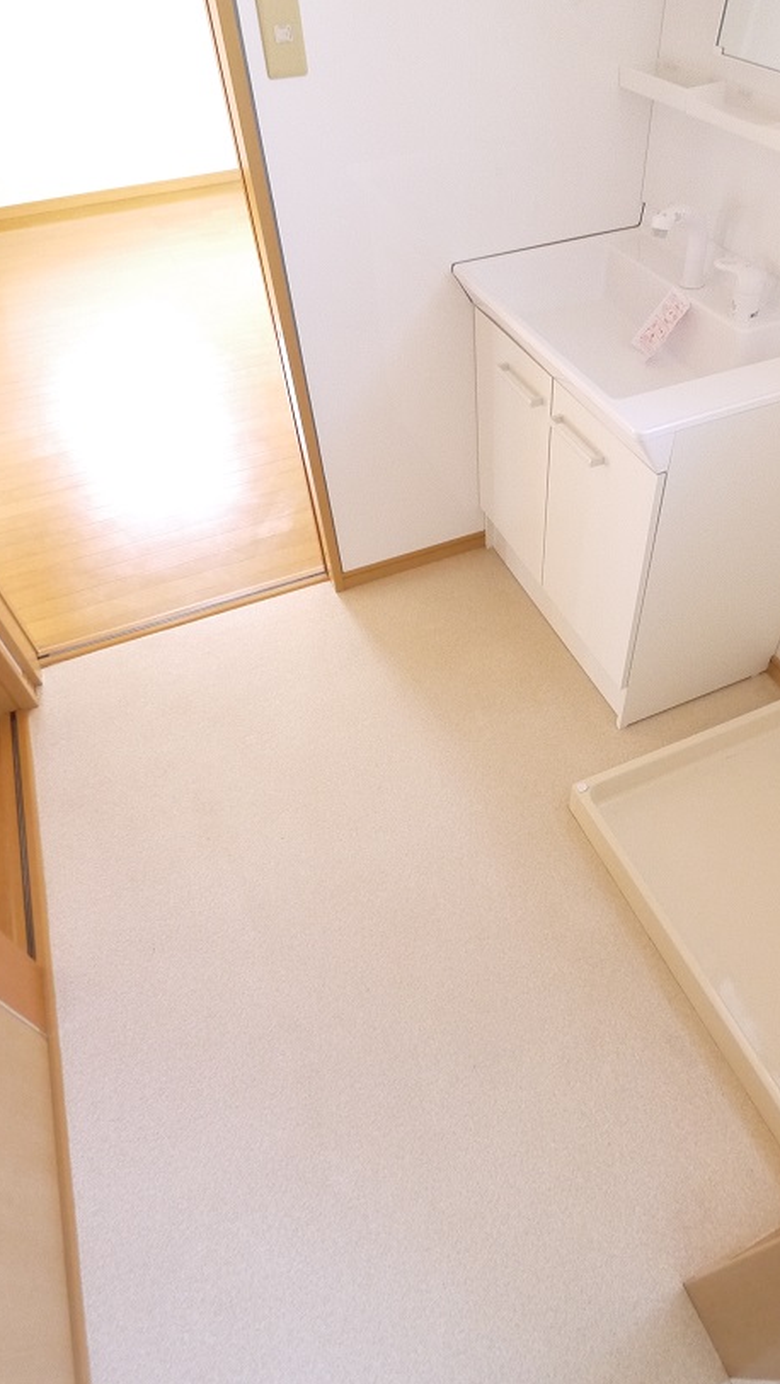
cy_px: 674
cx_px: 468
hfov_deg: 53.3
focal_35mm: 21
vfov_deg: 83.8
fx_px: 771
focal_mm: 7
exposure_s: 1/60
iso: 1000
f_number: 4
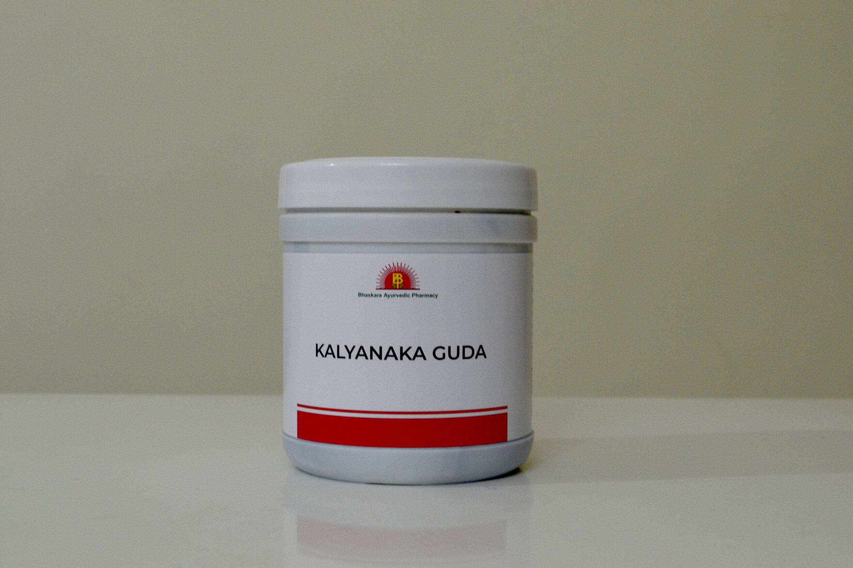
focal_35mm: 54
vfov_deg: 25.3
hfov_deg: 37.2
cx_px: 422
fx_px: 1268
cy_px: 283
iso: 800
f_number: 7.1
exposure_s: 1/30
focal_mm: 35
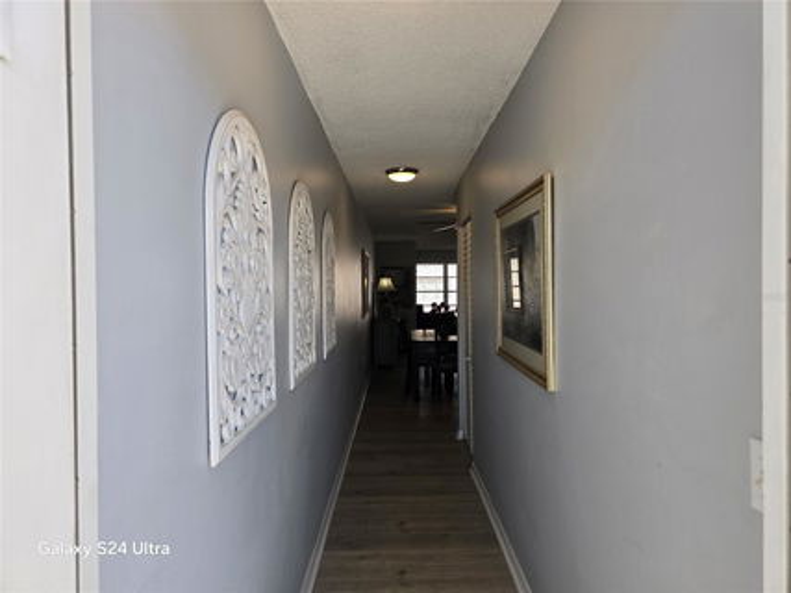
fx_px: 525
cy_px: 296
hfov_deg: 73.9
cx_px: 396
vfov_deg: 58.9
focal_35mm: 23
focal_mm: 6.3
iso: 12
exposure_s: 1/141
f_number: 1.7
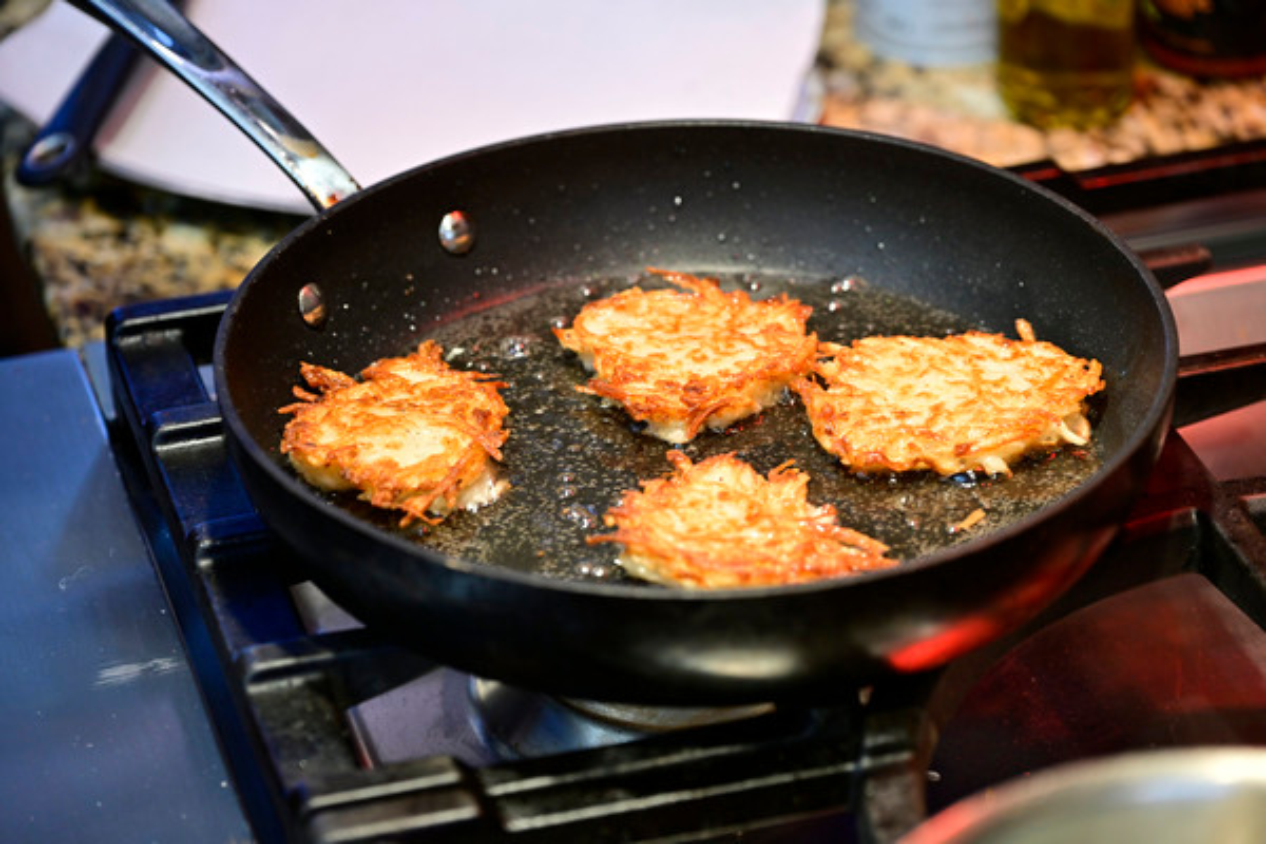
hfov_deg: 17.1
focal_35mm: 120
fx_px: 4220
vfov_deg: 11.4
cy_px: 422
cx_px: 633
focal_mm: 120
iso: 400
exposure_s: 1/50
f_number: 4.5
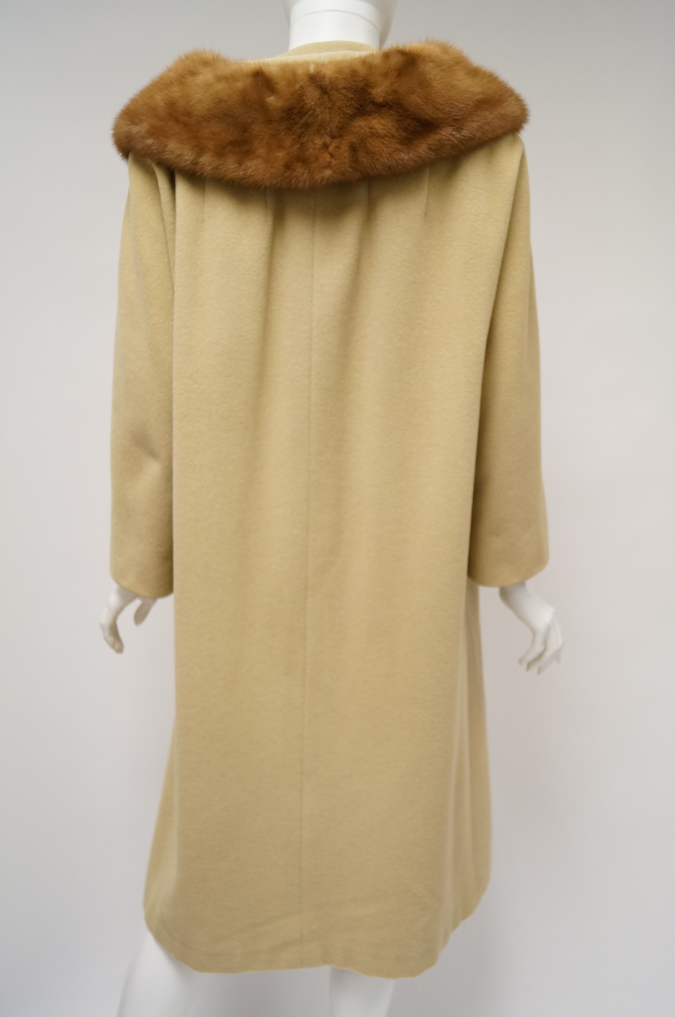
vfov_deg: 57.3
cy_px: 508
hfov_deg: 39.8
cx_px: 338
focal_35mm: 33
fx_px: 931
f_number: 4
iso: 500
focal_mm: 22
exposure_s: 1/60
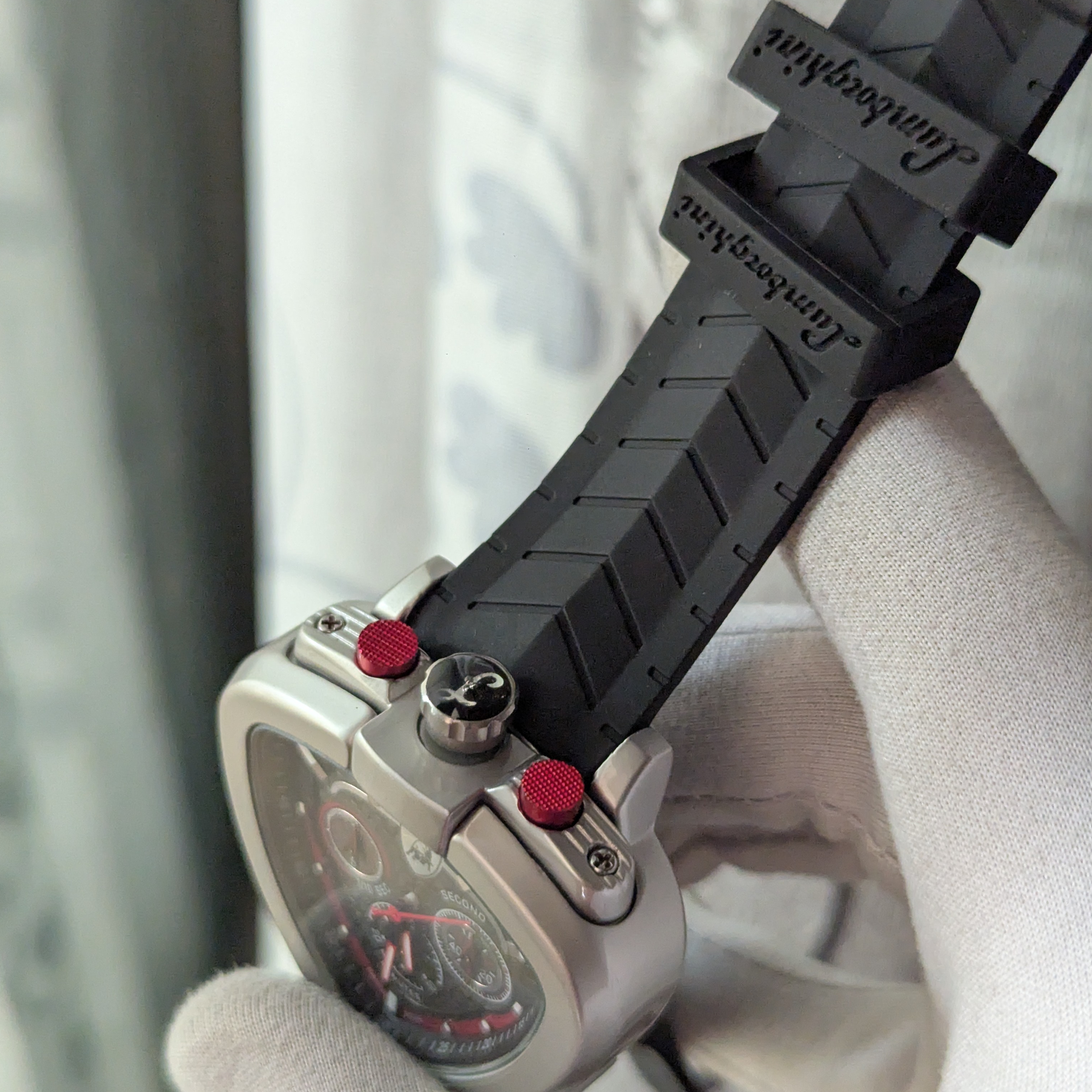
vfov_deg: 30.0
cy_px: 613
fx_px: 2034
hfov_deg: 30.0
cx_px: 543
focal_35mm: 57
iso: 1059
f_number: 1.85
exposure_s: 1/463
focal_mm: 6.81
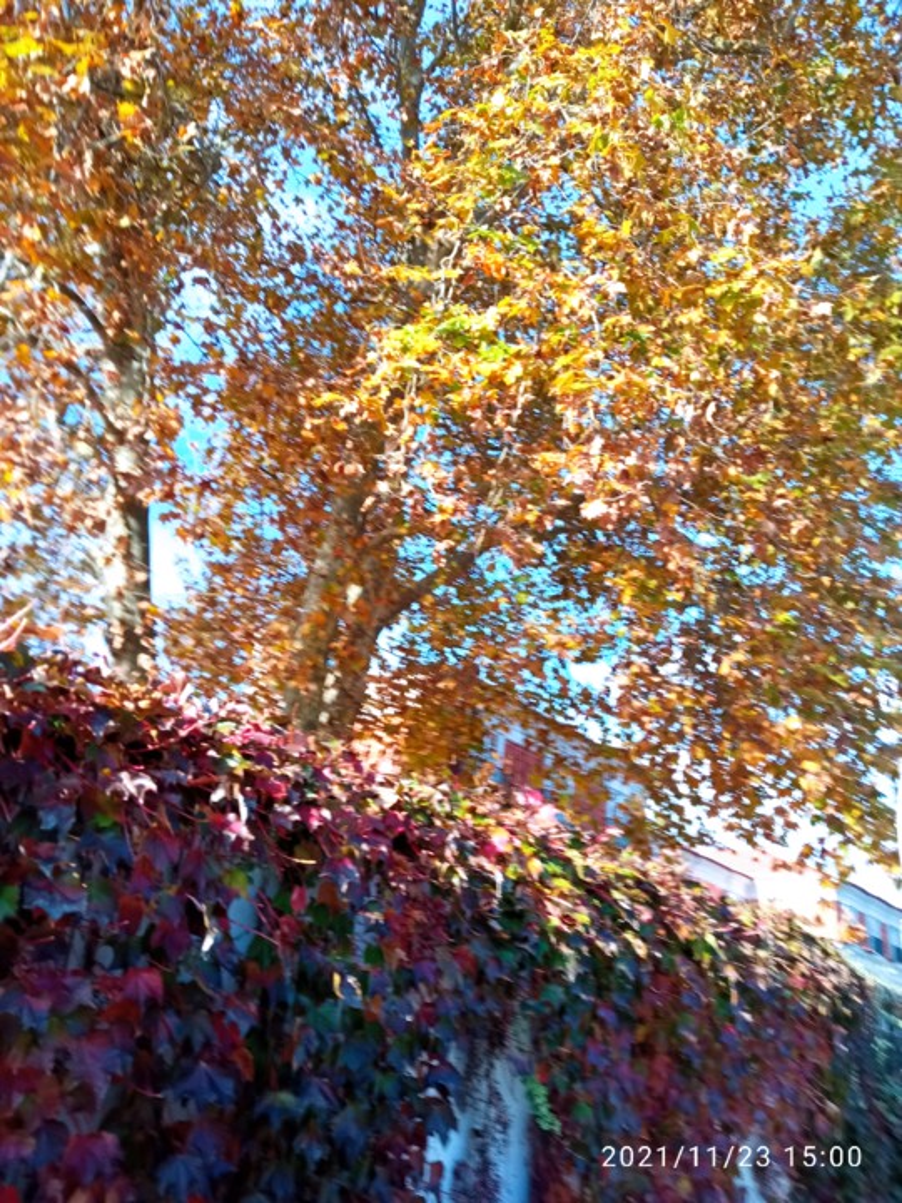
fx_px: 938
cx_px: 451
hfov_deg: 51.4
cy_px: 602
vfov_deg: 65.3
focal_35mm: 27
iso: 113
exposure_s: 1/171
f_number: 2.2
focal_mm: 3.79
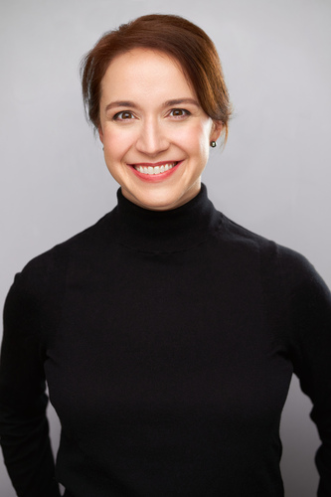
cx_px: 166
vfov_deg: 23.9
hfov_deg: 16.1
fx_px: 1173
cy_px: 248
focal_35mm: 85
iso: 640
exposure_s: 1/200
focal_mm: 85
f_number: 4
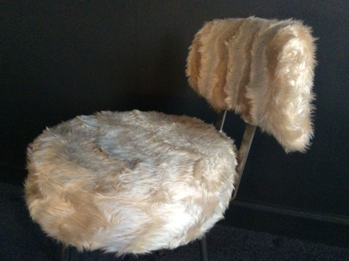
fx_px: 322
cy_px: 130
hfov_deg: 56.9
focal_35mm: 32
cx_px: 174
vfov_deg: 44.1
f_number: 2.4
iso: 400
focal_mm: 3.3
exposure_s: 1/17
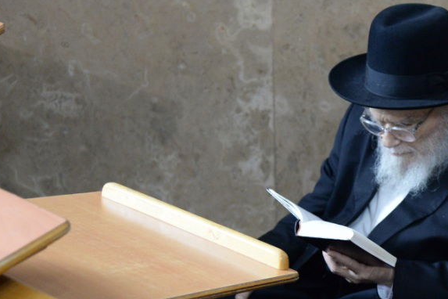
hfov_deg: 21.6
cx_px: 378
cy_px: 228
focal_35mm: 93
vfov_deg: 14.6
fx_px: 1157
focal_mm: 52
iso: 4000
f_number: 4
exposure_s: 1/25
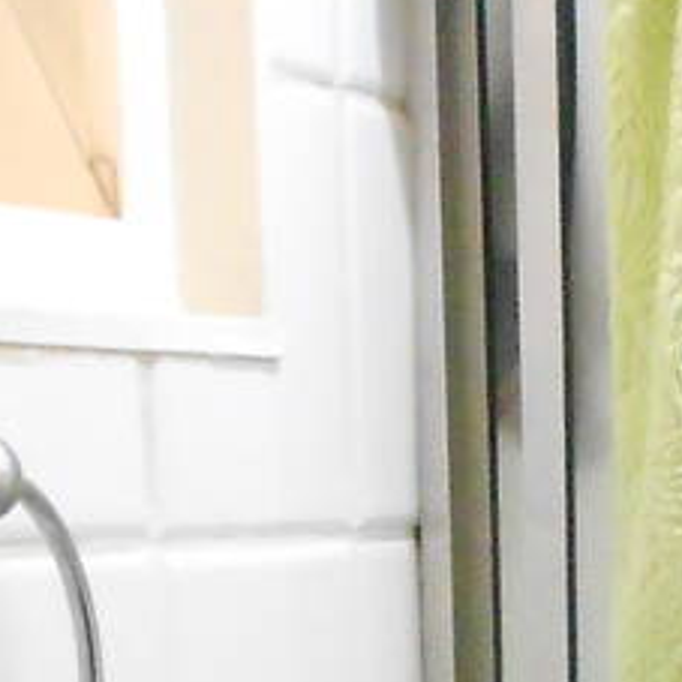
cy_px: 1006
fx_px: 3254
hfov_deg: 11.9
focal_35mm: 146
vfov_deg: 11.5
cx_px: 646
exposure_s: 1/20
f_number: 3.2
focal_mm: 4.6
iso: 800
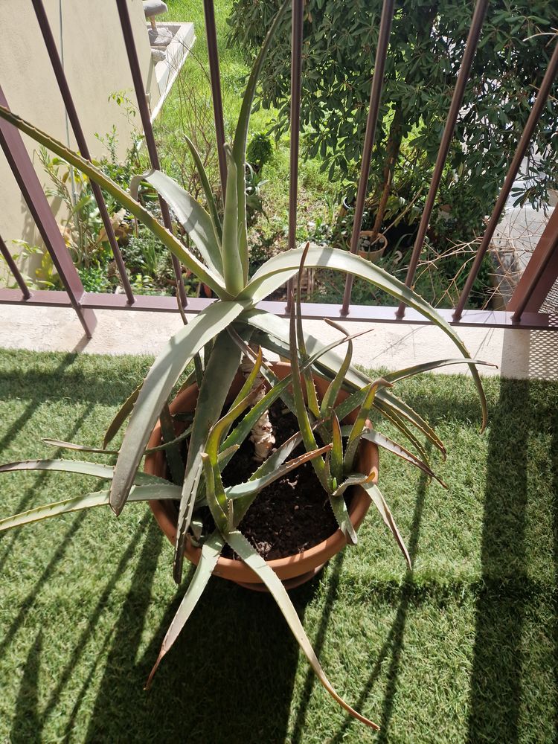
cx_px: 279
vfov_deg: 73.9
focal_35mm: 23
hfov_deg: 58.9
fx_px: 494
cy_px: 372
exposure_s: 1/6849
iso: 50
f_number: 1.8
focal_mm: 5.4
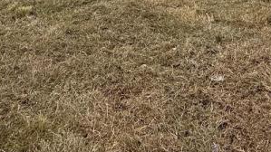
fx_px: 352
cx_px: 181
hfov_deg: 41.5
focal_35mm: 49
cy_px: -109
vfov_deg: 19.3
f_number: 2.2
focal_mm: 2.22
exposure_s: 1/3289
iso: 64
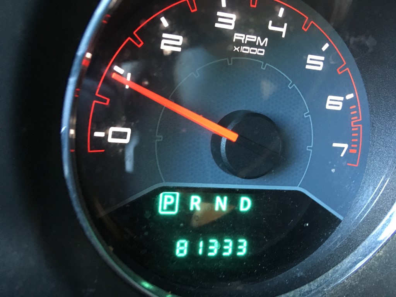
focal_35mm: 29
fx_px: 332
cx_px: 198
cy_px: 148
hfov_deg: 61.7
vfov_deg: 48.2
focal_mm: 4.15
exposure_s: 1/20
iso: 200
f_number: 2.2
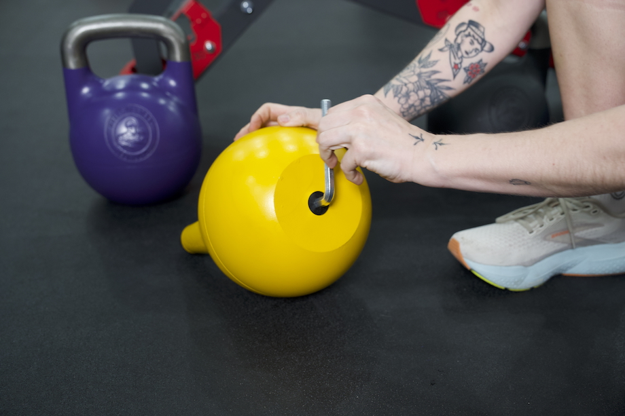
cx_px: 312
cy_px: 208
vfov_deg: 34.2
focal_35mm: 39
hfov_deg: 49.6
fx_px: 677
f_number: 4
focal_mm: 39
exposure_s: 1/160
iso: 1600
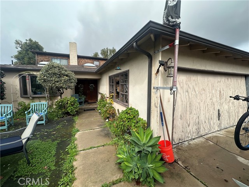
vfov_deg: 85.7
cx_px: 124
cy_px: 94
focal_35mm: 14
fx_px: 101
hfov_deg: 102.1
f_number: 2.2
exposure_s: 1/1082
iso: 50
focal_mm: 2.22
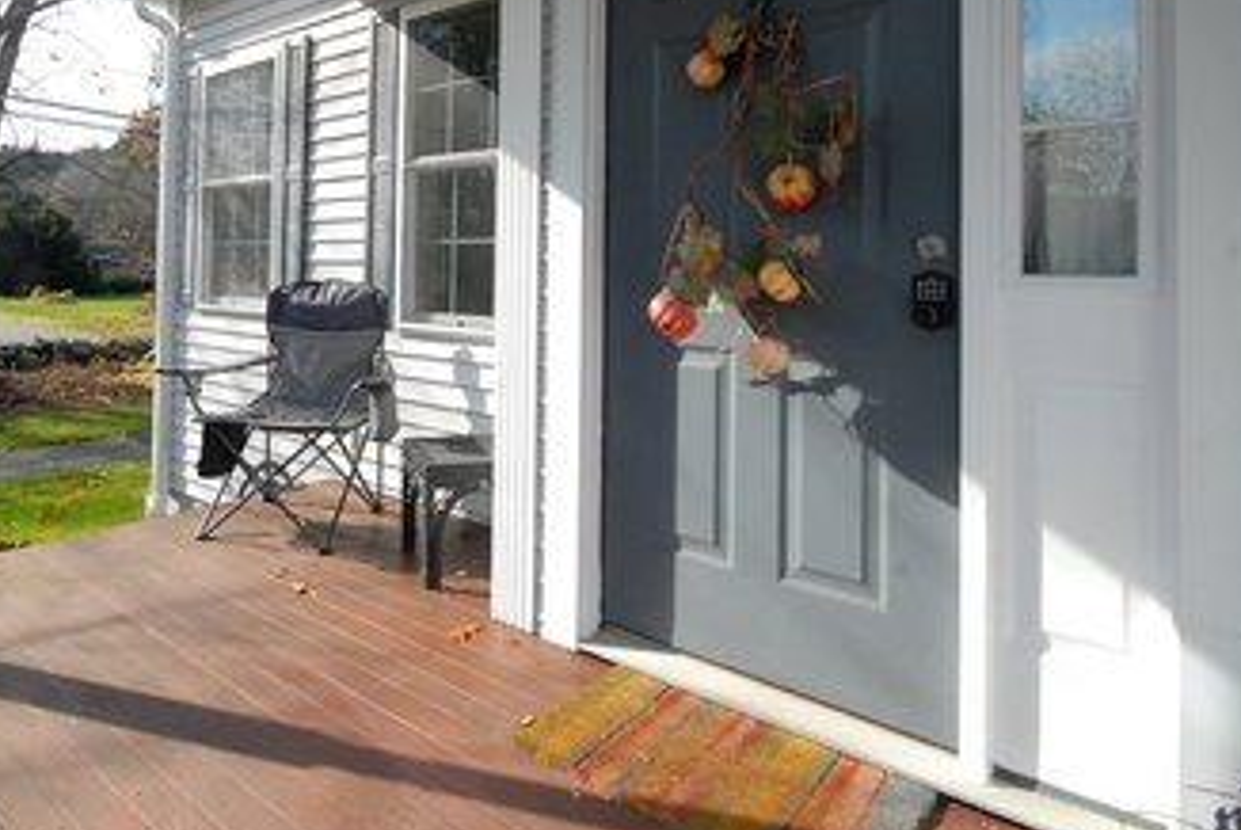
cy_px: 247
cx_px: 502
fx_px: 759
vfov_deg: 55.6
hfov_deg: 77.7
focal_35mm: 22
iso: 400
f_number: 11
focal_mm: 10
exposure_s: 1/125
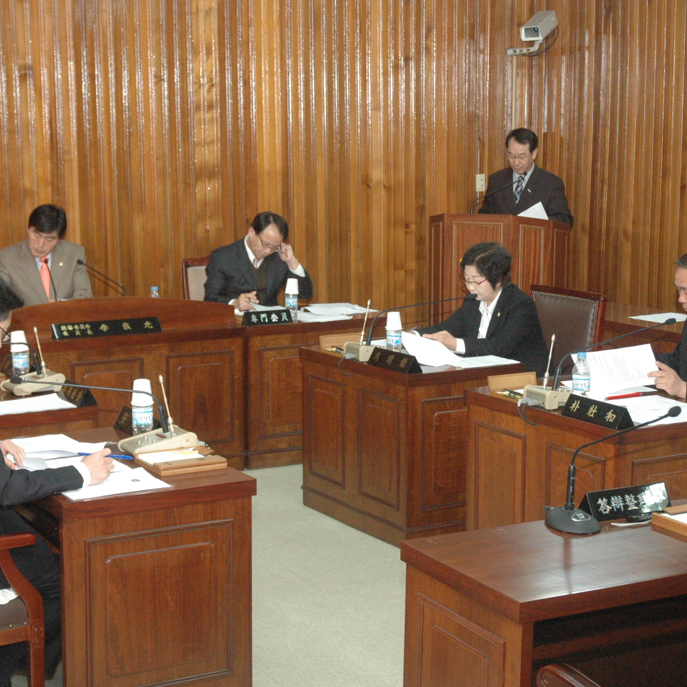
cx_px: 281
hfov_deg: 26.1
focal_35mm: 66
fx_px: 1482
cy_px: 345
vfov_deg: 26.1
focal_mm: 34
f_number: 5
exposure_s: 1/60
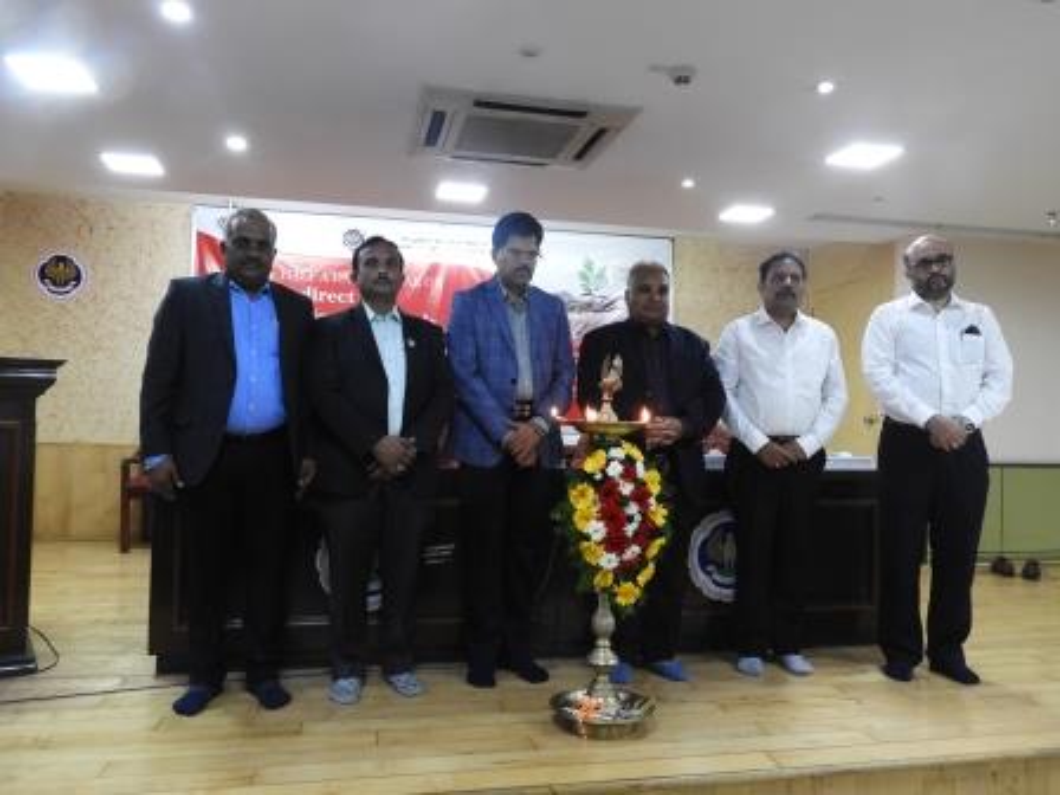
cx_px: 530
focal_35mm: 28
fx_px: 857
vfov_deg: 49.7
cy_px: 398
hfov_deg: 63.4
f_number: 3.5
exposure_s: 1/30
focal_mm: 5
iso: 360
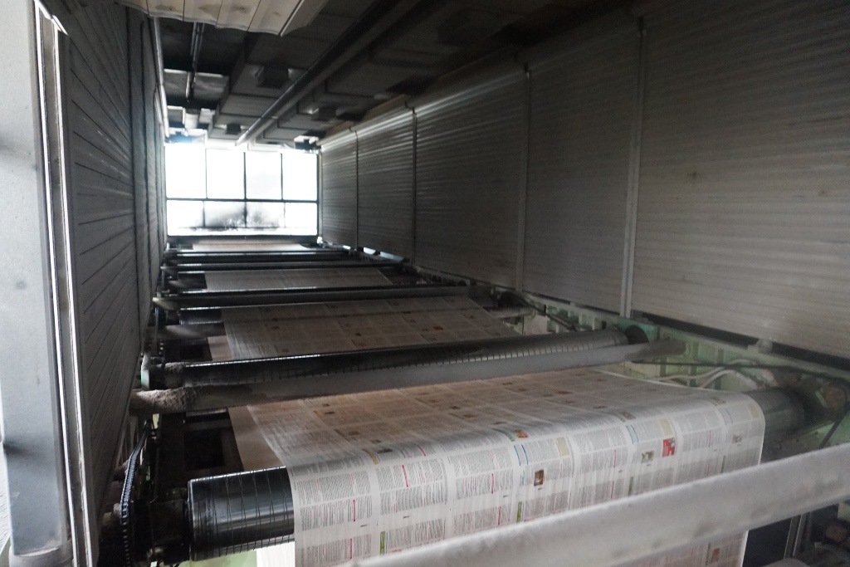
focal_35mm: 24
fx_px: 567
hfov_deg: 73.7
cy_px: 284
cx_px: 425
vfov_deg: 53.1
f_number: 3.5
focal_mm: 16
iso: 3200
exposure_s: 1/13
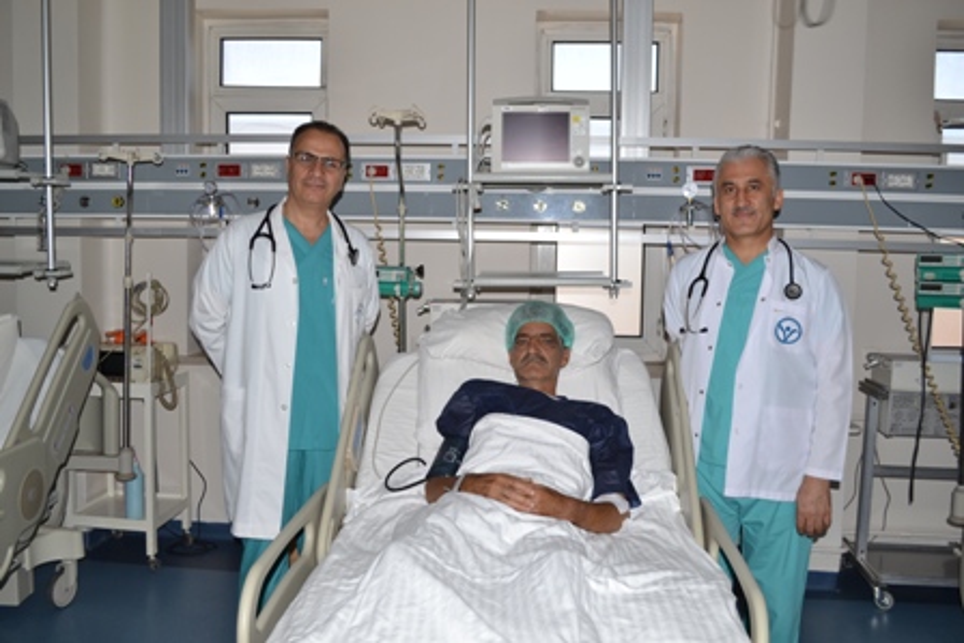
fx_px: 884
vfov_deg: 40.0
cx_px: 482
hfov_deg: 57.2
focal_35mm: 33
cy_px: 322
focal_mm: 22
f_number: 4
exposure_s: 1/200
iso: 100
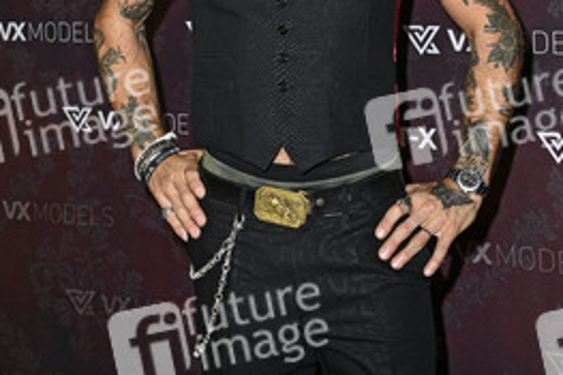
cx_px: 280
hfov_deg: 27.7
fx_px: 1141
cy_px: 13
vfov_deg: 18.2
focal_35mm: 73
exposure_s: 1/200
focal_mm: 48
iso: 800
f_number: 5.6
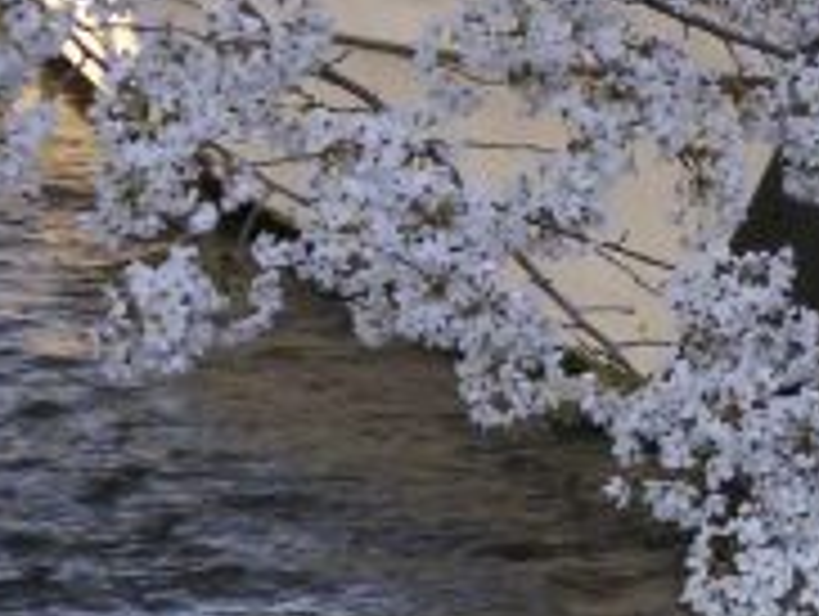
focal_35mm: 340
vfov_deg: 4.4
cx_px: 972
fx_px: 8055
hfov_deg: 5.8
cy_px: -245
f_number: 3.5
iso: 50
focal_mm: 15.7
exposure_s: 1/90
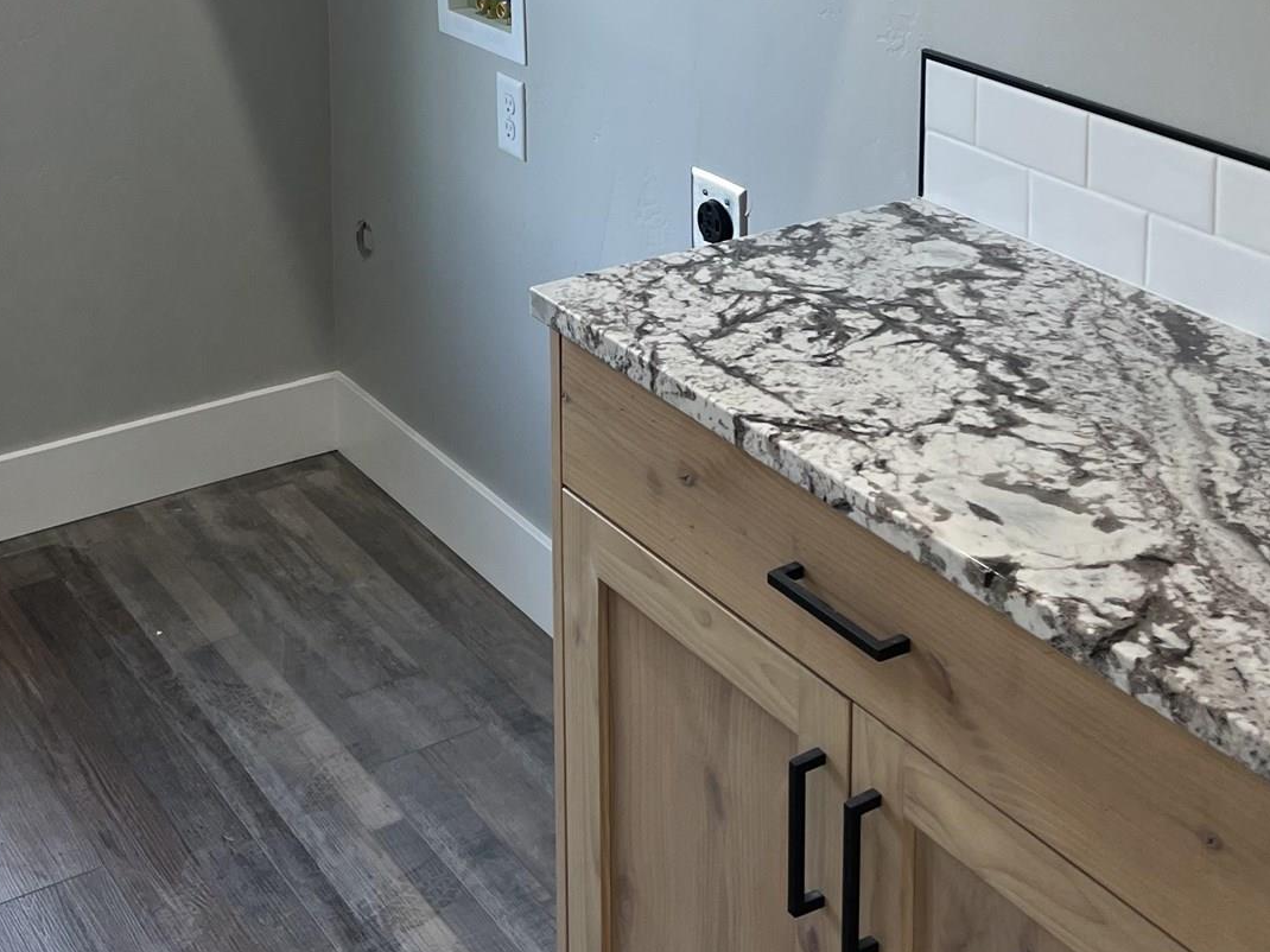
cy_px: -139
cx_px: 533
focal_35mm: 56
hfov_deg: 34.3
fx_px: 2054
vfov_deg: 24.1
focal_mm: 5.7
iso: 64
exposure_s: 1/120
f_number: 1.5
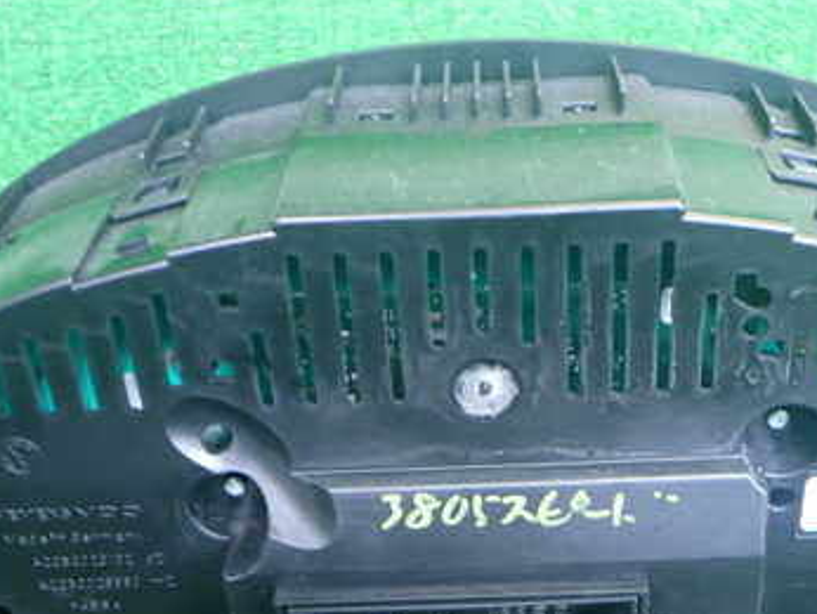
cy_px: 425
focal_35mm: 52
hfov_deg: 36.6
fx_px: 1228
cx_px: 494
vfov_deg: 27.8
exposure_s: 1/30
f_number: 2.3
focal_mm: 5.4
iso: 500
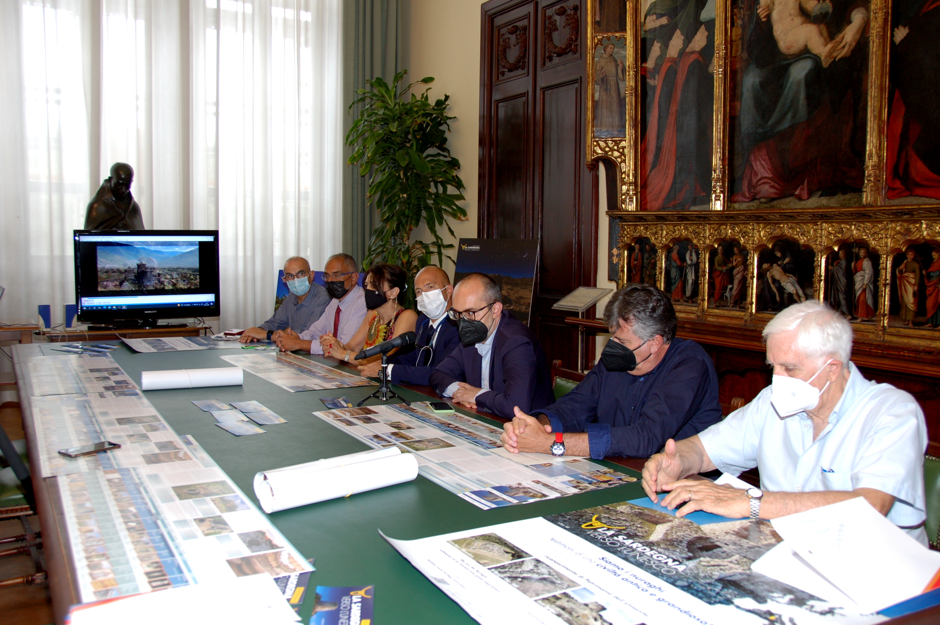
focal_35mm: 33
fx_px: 861
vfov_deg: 39.9
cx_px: 470
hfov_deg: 57.3
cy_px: 312
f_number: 4
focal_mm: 22
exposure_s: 1/60
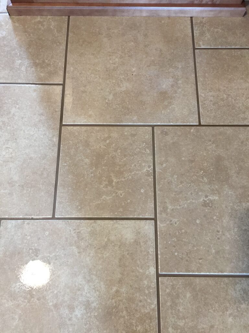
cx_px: 124
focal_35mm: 29
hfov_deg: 48.2
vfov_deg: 61.7
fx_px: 278
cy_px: 166
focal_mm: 4.15
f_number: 2.2
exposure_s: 1/10
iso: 100
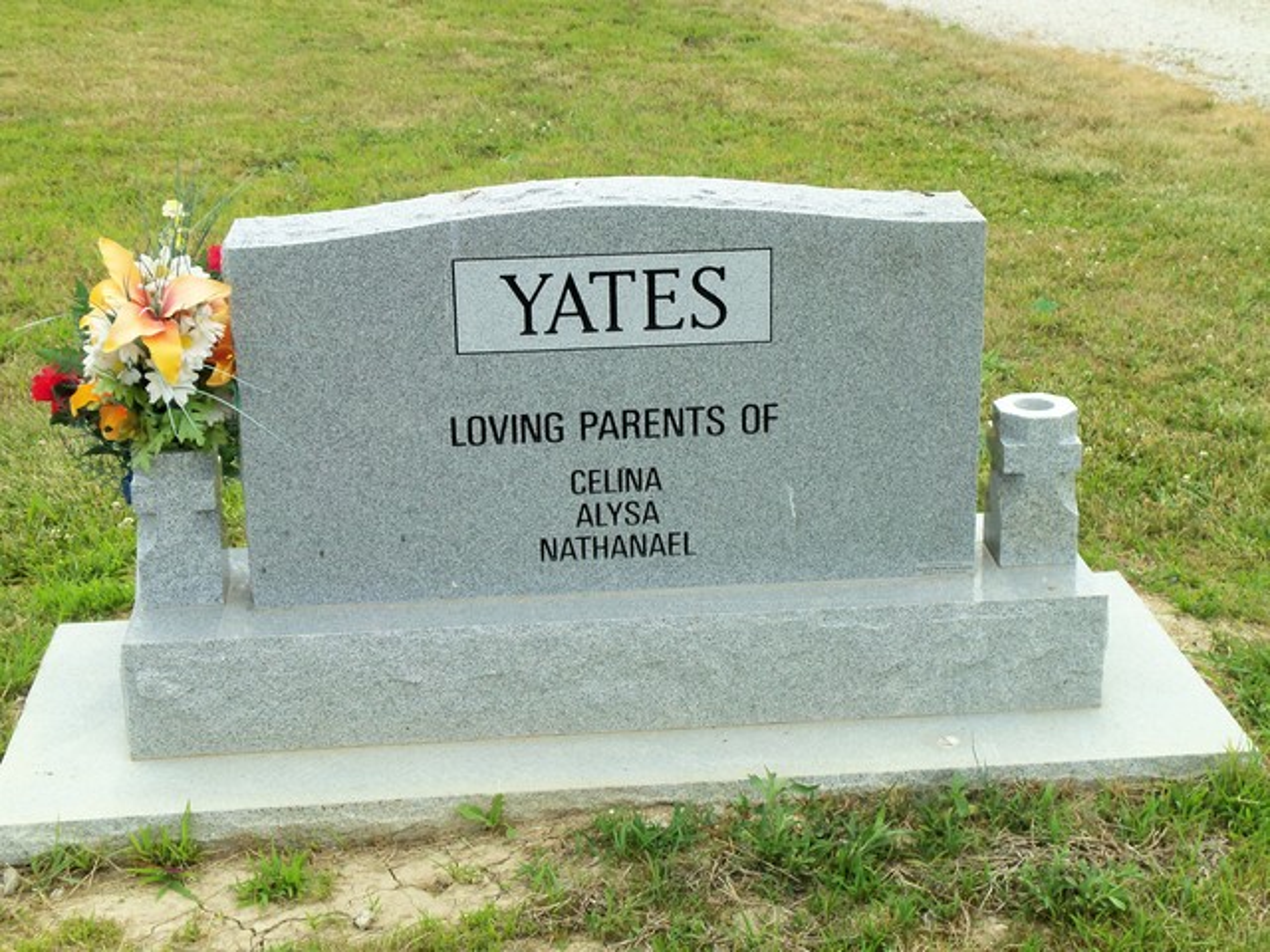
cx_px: 635
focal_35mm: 62
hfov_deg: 31.2
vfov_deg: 23.7
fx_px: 2275
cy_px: 476
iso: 80
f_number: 4
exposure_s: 1/250
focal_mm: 11.1
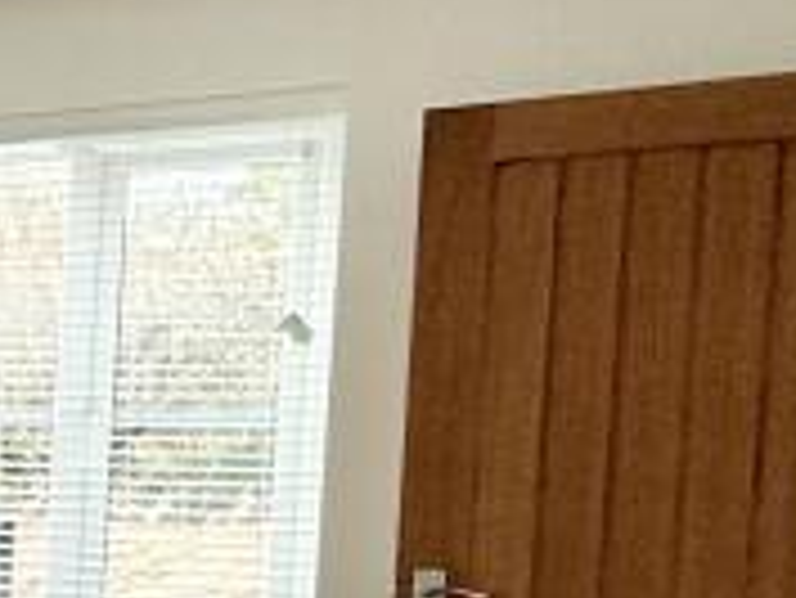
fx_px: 1864
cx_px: -1088
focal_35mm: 81
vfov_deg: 17.9
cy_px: 540
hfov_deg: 15.0
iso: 80
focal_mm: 2.22
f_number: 2.2
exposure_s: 1/99
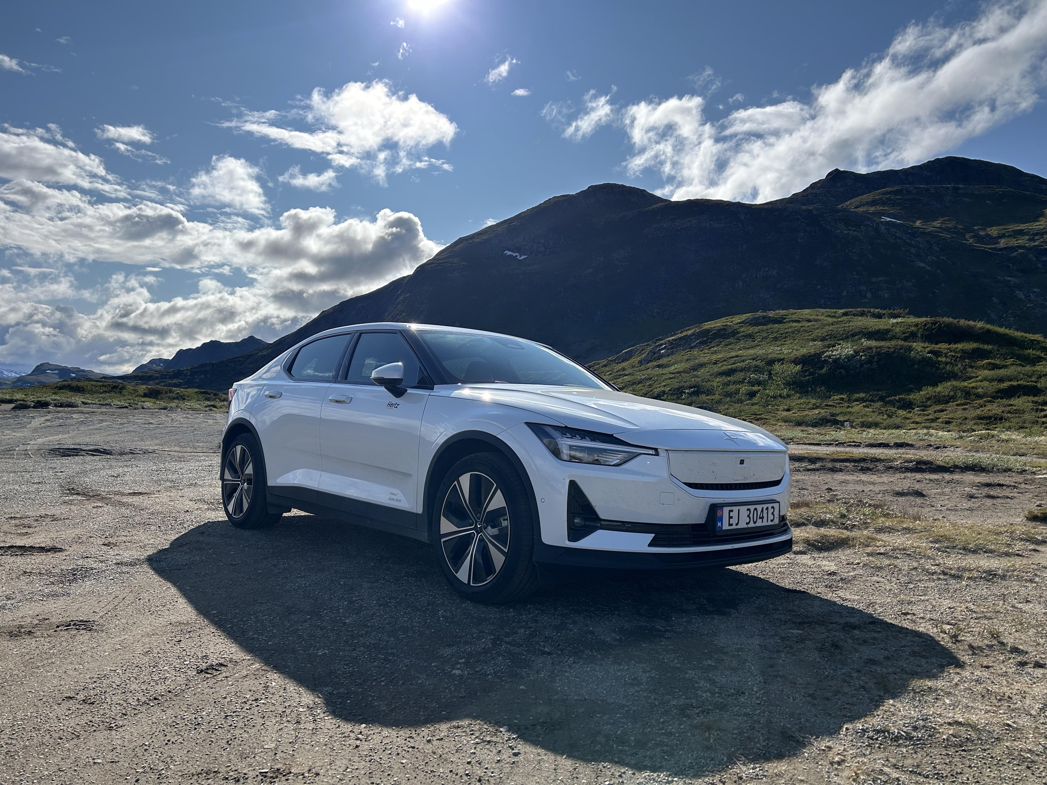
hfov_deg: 67.3
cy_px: 392
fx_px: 786
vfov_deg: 53.1
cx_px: 524
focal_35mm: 26
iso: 50
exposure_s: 1/9434
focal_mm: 5.7
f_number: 1.5
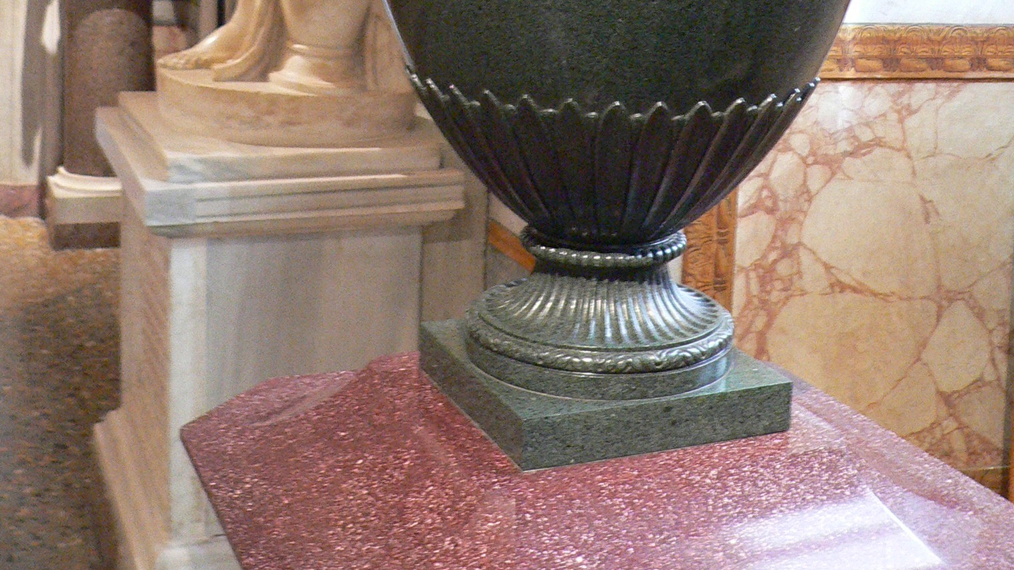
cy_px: -92
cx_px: 502
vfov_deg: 21.2
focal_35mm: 53
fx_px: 1425
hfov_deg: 39.2
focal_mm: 6
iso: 400
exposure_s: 1/13
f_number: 2.8
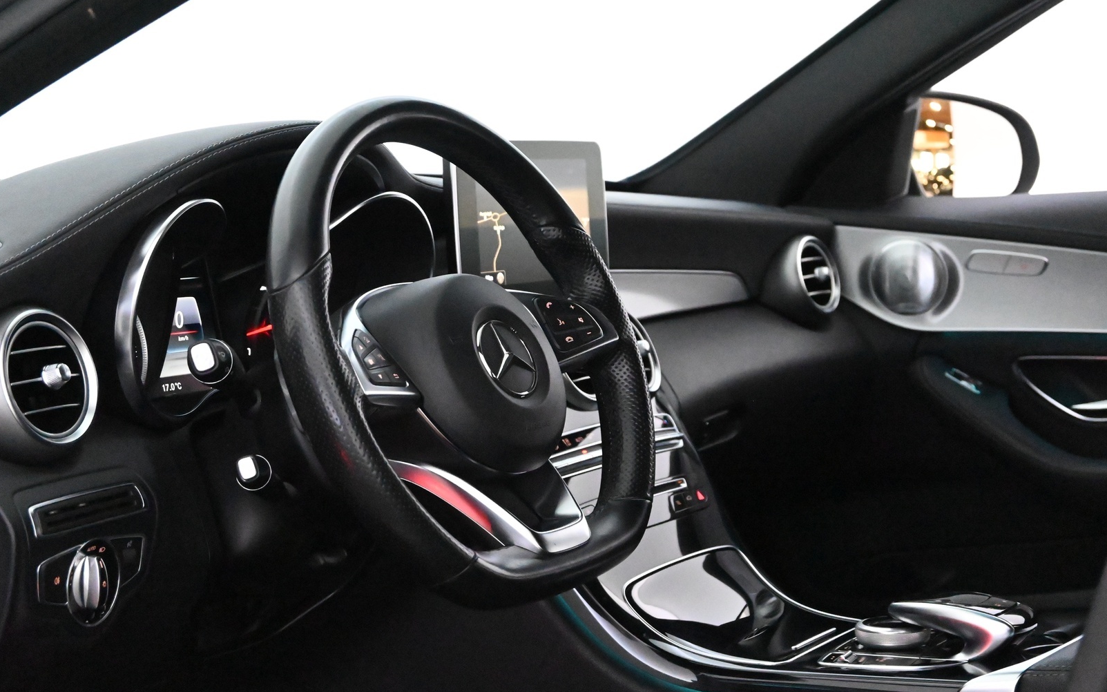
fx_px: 2097
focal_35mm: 70
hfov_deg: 29.6
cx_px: 555
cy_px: 340
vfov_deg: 18.7
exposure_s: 1/80
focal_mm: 45
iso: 18000
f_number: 6
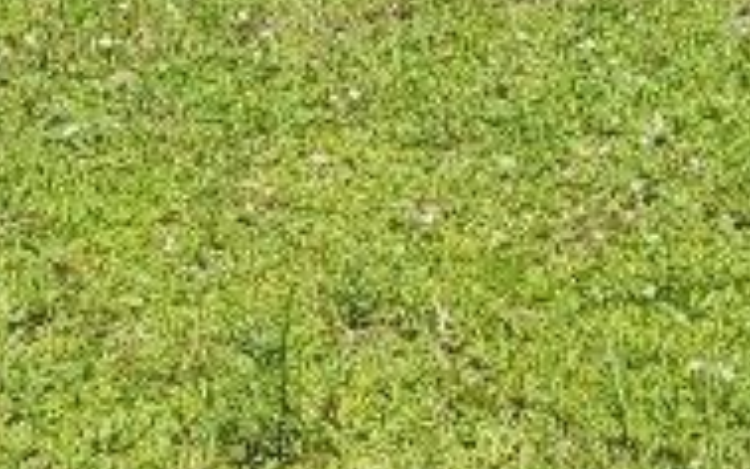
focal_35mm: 132
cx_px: 960
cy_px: -743
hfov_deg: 15.1
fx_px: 2697
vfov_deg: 8.8
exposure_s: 1/1663
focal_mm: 5.4
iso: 25
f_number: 1.8
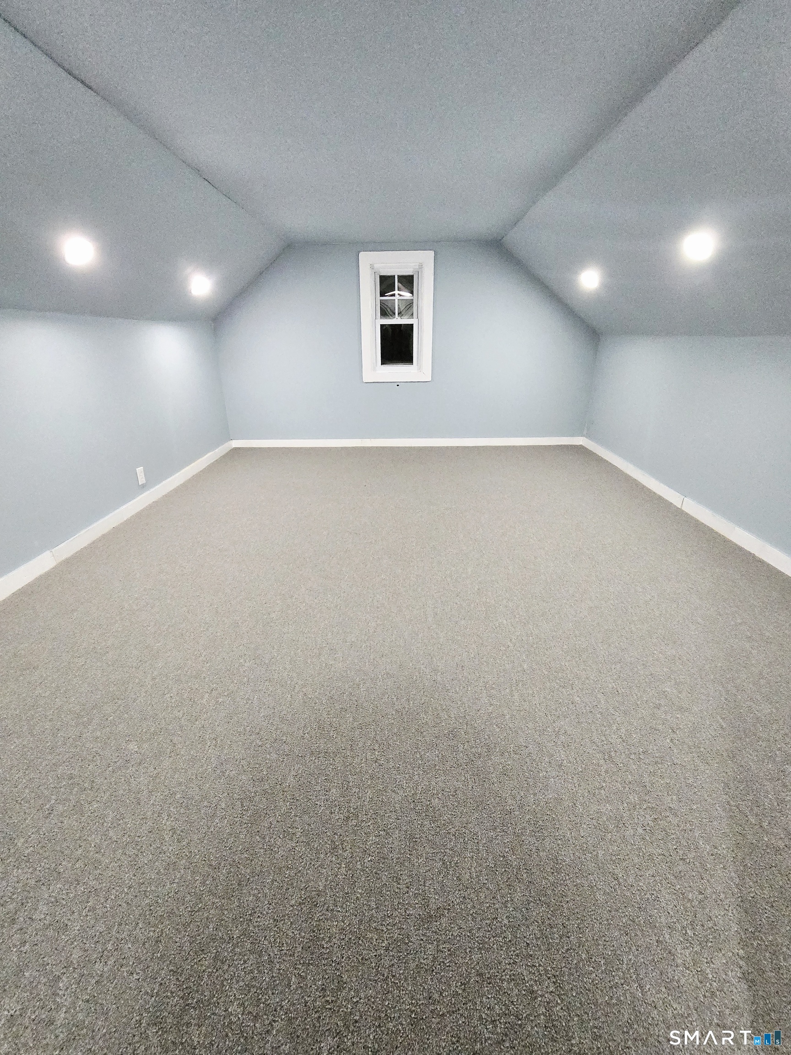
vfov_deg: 106.2
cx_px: 396
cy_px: 528
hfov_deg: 89.9
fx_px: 396
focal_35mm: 13
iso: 800
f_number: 2.2
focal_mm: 2.2
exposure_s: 1/60.2
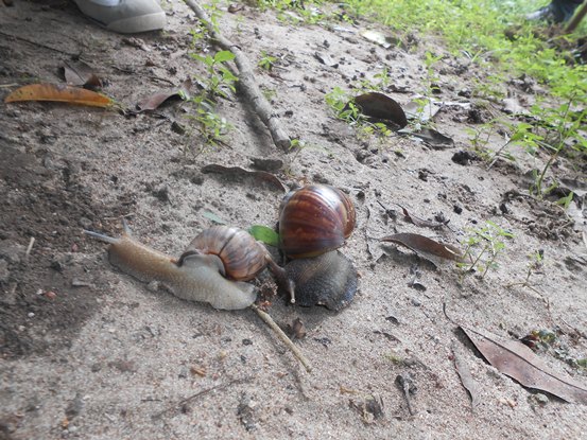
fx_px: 441
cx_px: 294
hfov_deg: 67.3
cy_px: 220
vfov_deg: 53.1
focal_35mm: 26
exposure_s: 1/30
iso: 80
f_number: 3.5
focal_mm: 4.6
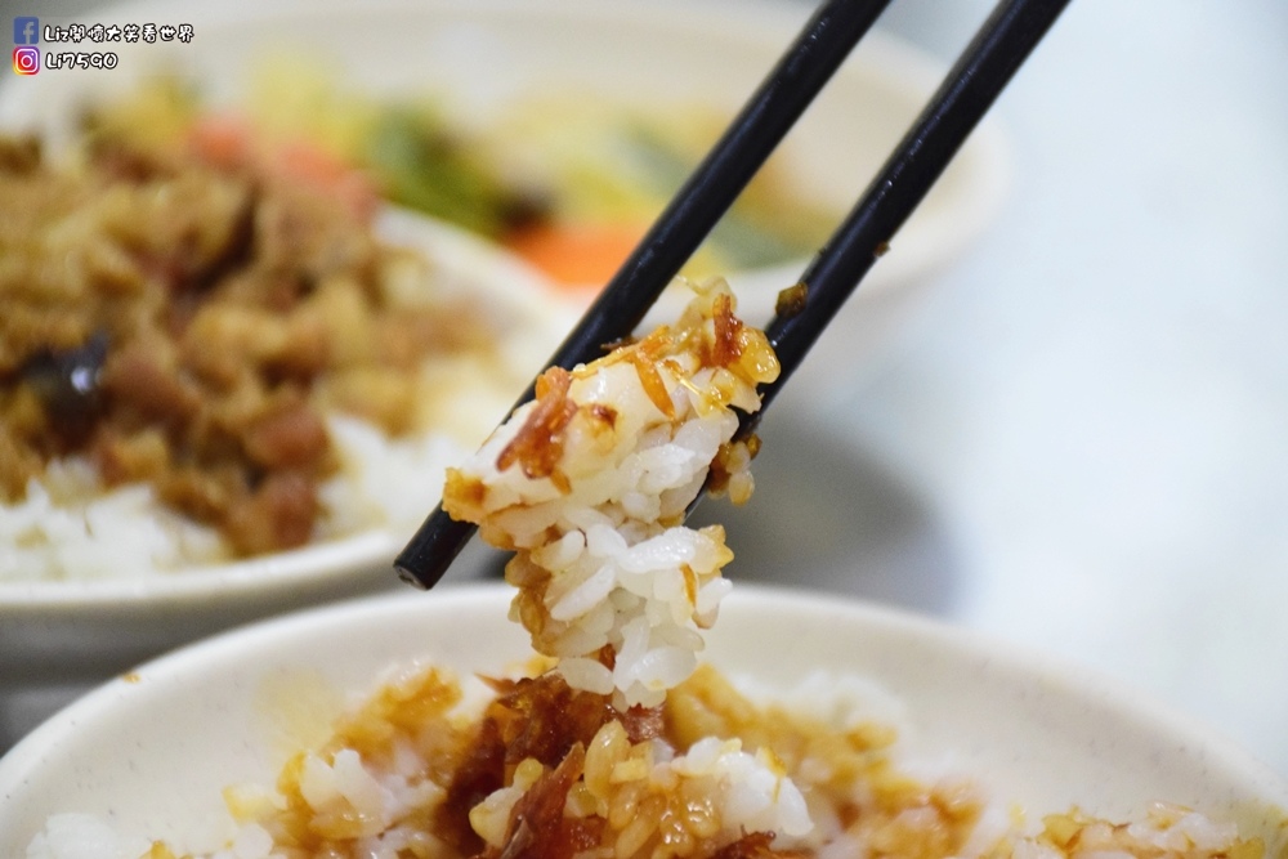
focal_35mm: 183
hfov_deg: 11.2
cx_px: 644
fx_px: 6548
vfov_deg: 7.5
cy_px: 430
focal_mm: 122
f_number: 5.6
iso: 3200
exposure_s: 1/200
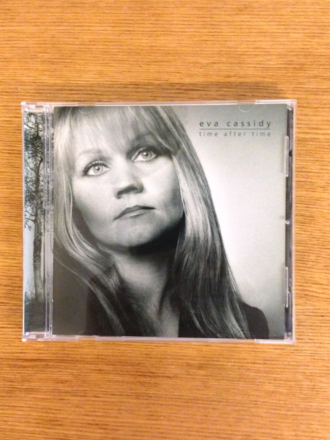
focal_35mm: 36
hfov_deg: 39.7
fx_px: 458
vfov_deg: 51.4
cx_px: 164
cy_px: 223
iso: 640
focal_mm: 4.13
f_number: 2.4
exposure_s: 1/15
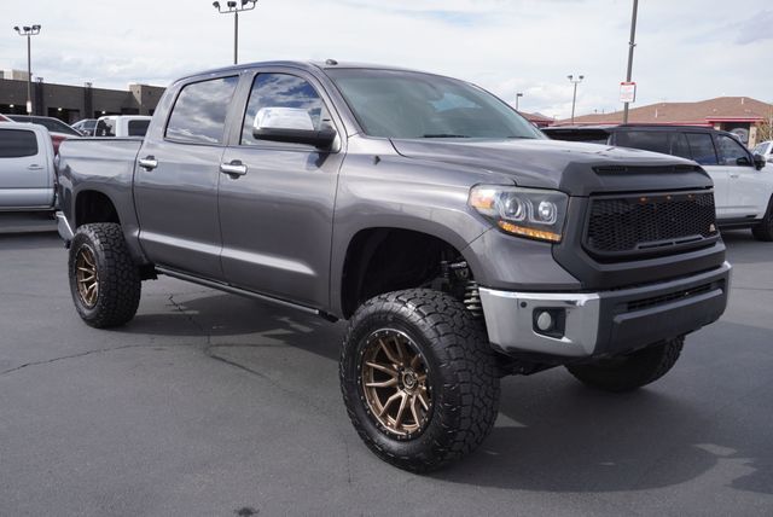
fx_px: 741
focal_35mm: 34
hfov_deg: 55.1
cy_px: 258
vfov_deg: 38.4
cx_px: 386
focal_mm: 23
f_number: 7.1
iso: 100
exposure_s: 1/200
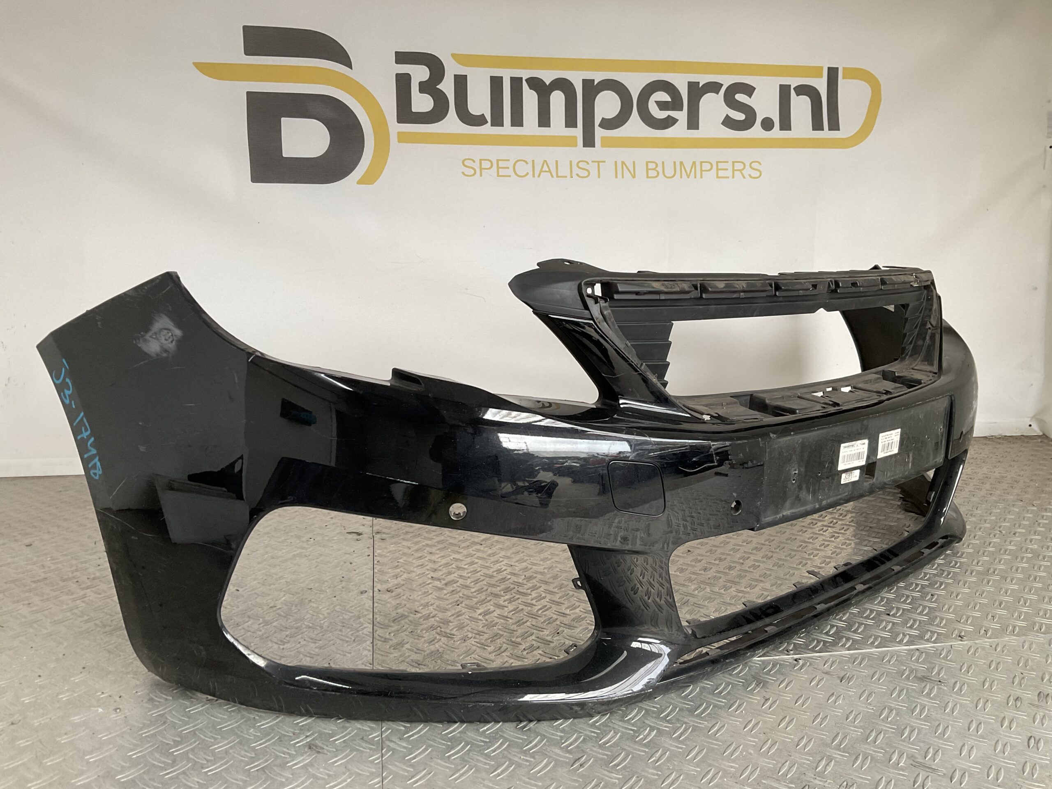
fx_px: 881
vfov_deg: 48.2
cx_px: 526
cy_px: 394
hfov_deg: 61.7
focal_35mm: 29
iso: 64
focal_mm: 3
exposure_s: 1/120
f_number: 1.8
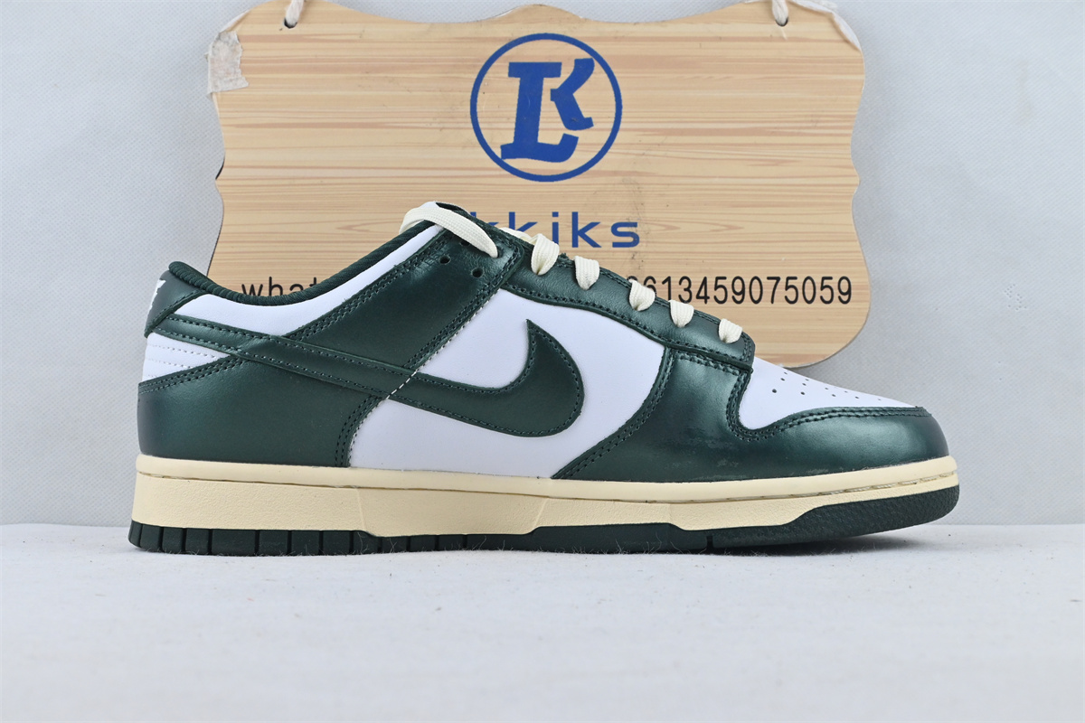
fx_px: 1424
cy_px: 362
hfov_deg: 41.7
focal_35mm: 47
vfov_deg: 28.5
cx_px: 542
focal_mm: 31.5
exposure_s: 1/160
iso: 1000
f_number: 10
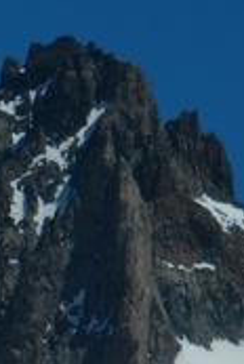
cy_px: 236
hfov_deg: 1.7
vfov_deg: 2.6
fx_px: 8050
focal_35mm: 795
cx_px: -187
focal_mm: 39.7
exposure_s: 1/320
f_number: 15.2
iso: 80
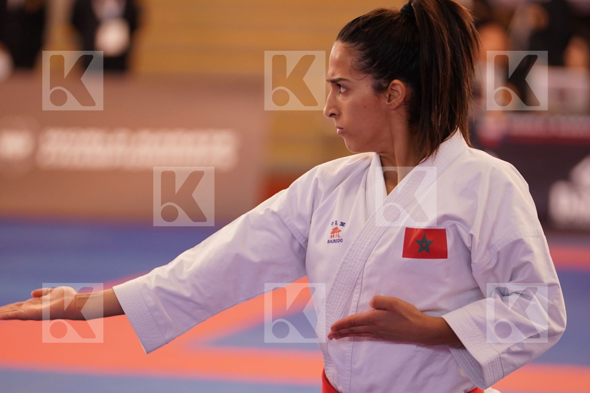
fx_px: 4031
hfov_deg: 8.4
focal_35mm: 246
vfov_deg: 5.6
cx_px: 295
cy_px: 196
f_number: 2.8
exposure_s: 1/500
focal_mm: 164
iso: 1250
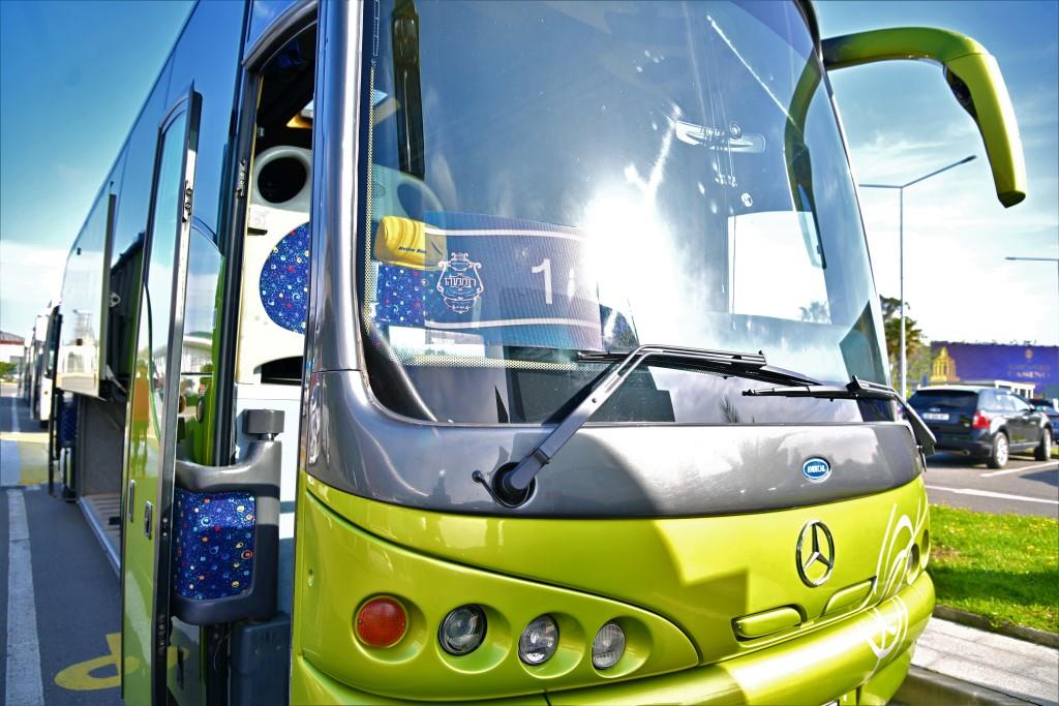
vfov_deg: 53.1
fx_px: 706
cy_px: 353
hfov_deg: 73.7
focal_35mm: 24
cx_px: 530
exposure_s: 1/125
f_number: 4
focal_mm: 24
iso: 32
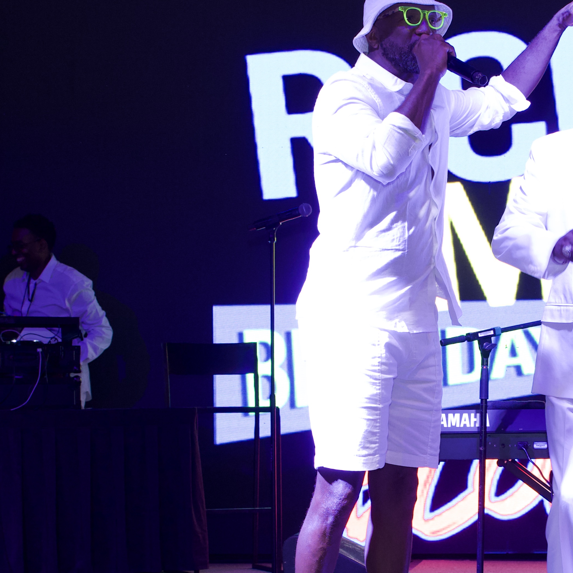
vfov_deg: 16.5
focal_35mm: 105
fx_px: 1966
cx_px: 436
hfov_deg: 16.5
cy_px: 389
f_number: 5
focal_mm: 35
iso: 1250
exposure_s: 1/200
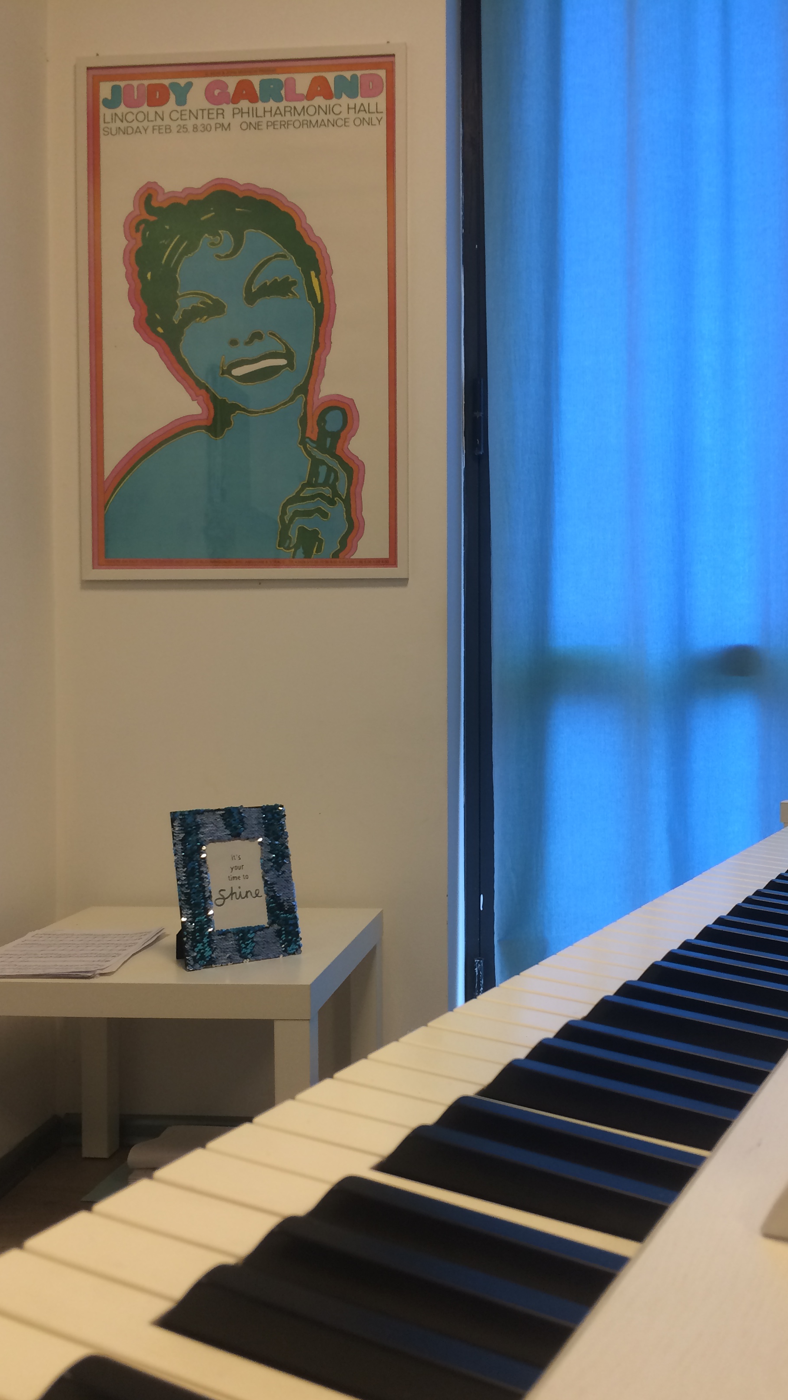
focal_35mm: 32
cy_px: 706
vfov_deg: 61.0
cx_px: 489
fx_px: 1189
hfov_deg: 36.5
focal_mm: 4.15
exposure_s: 1/33
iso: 100
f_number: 2.2
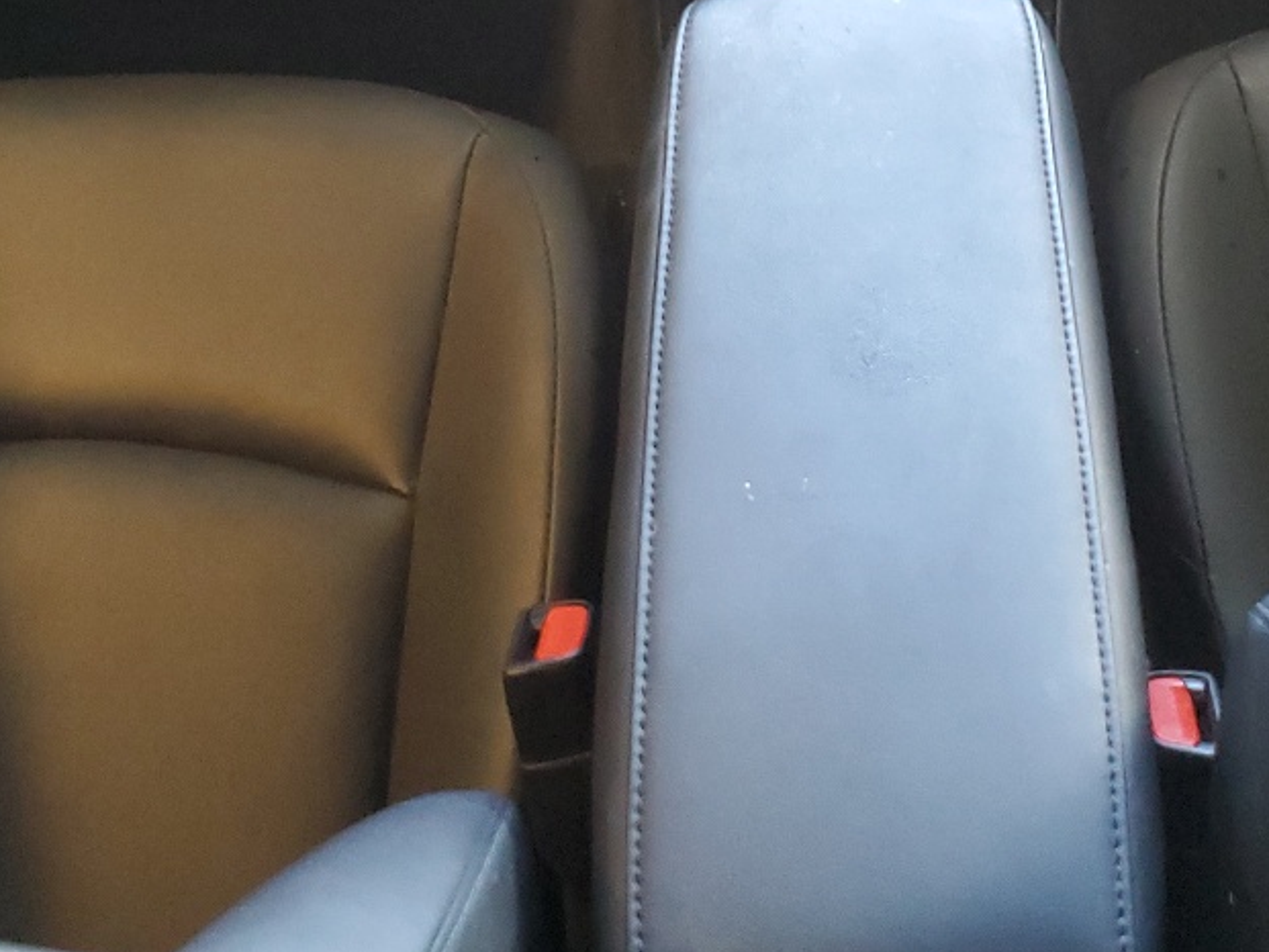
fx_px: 2457
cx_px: 913
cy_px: -235
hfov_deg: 28.6
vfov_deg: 20.3
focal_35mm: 67
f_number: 1.5
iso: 312
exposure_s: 1/24
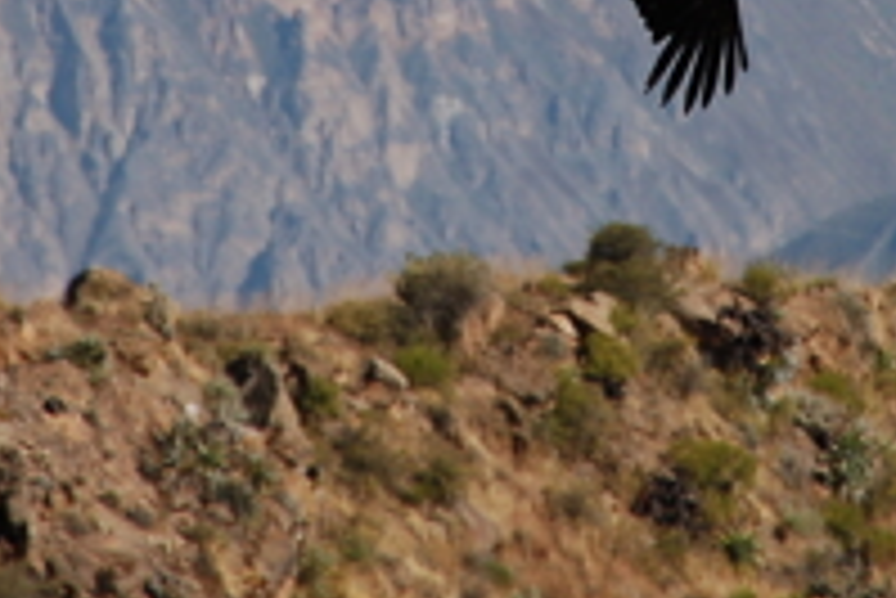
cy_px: -108
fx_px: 25778
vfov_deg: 1.3
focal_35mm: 1035
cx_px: 590
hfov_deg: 2.0
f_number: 6.3
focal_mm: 250
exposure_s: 1/1000
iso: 200
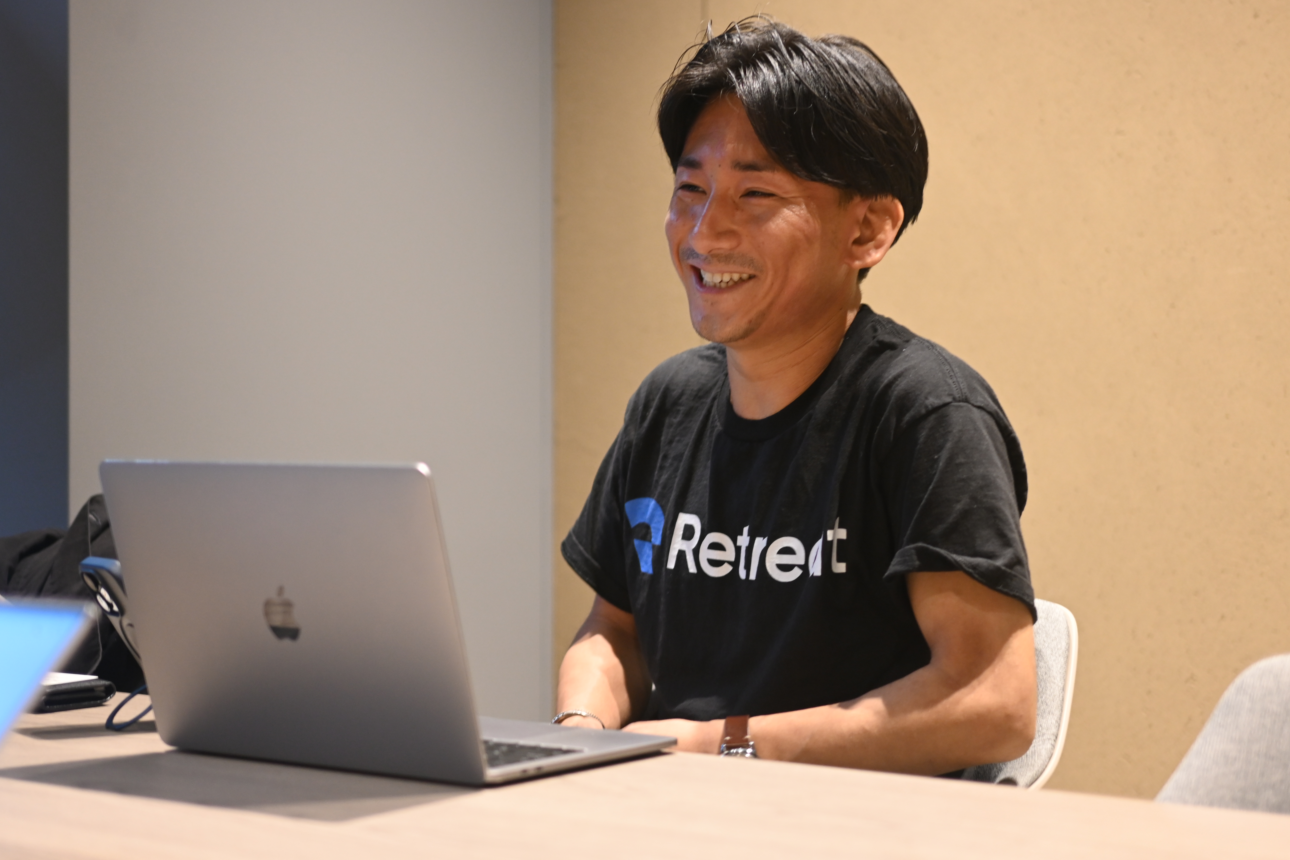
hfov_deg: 32.9
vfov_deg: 22.3
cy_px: 427
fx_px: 2186
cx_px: 647
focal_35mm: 61
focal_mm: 40
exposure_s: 1/60
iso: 800
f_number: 2
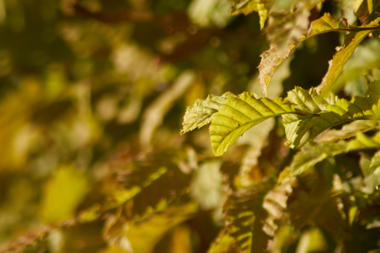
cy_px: 126
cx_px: 190
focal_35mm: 900
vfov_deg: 1.5
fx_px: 9499
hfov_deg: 2.3
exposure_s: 1/800
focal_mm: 600
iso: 800
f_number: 11
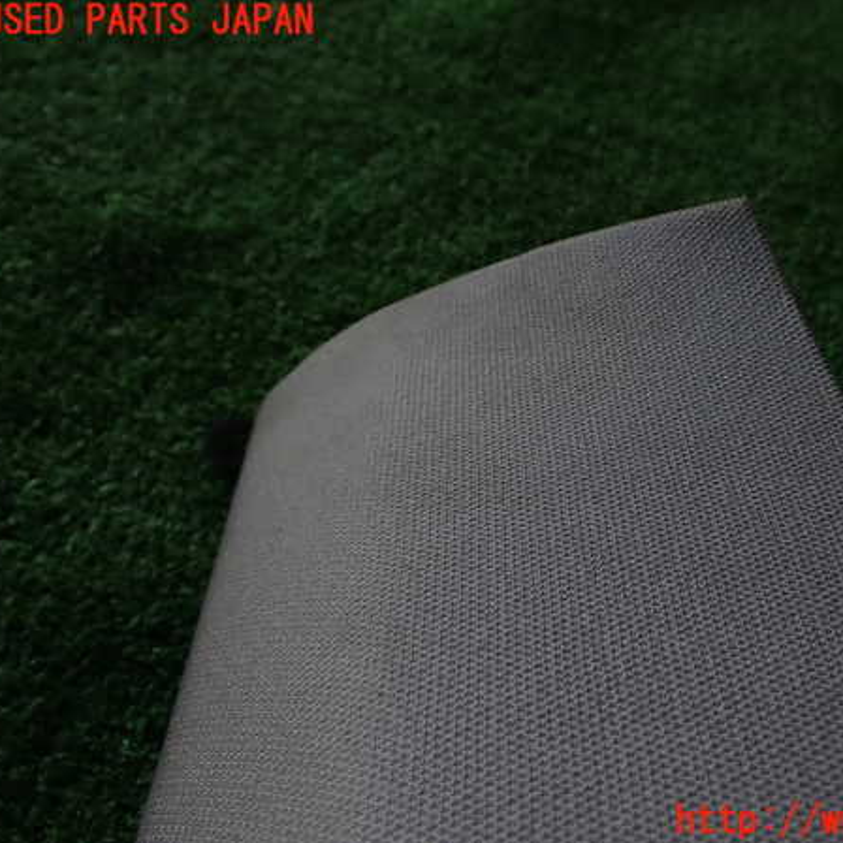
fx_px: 1240
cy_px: 422
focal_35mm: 45
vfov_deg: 37.6
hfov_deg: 37.3
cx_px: 536
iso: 100
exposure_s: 1/80
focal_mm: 6.83
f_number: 3.5
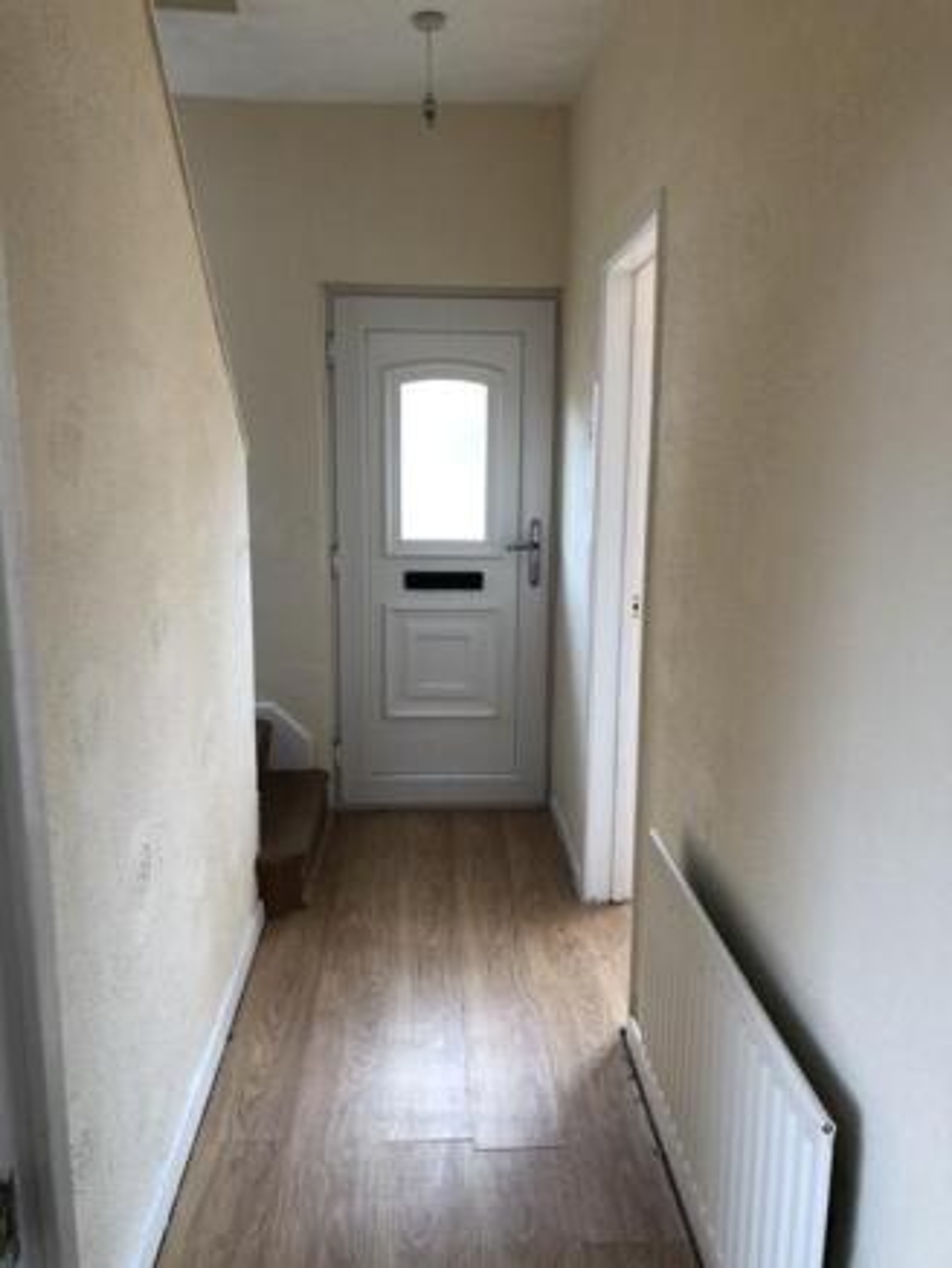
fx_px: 1026
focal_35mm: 28
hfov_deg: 49.8
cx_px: 476
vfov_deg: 63.4
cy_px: 634
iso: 40
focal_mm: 4
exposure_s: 1/100
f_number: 1.8
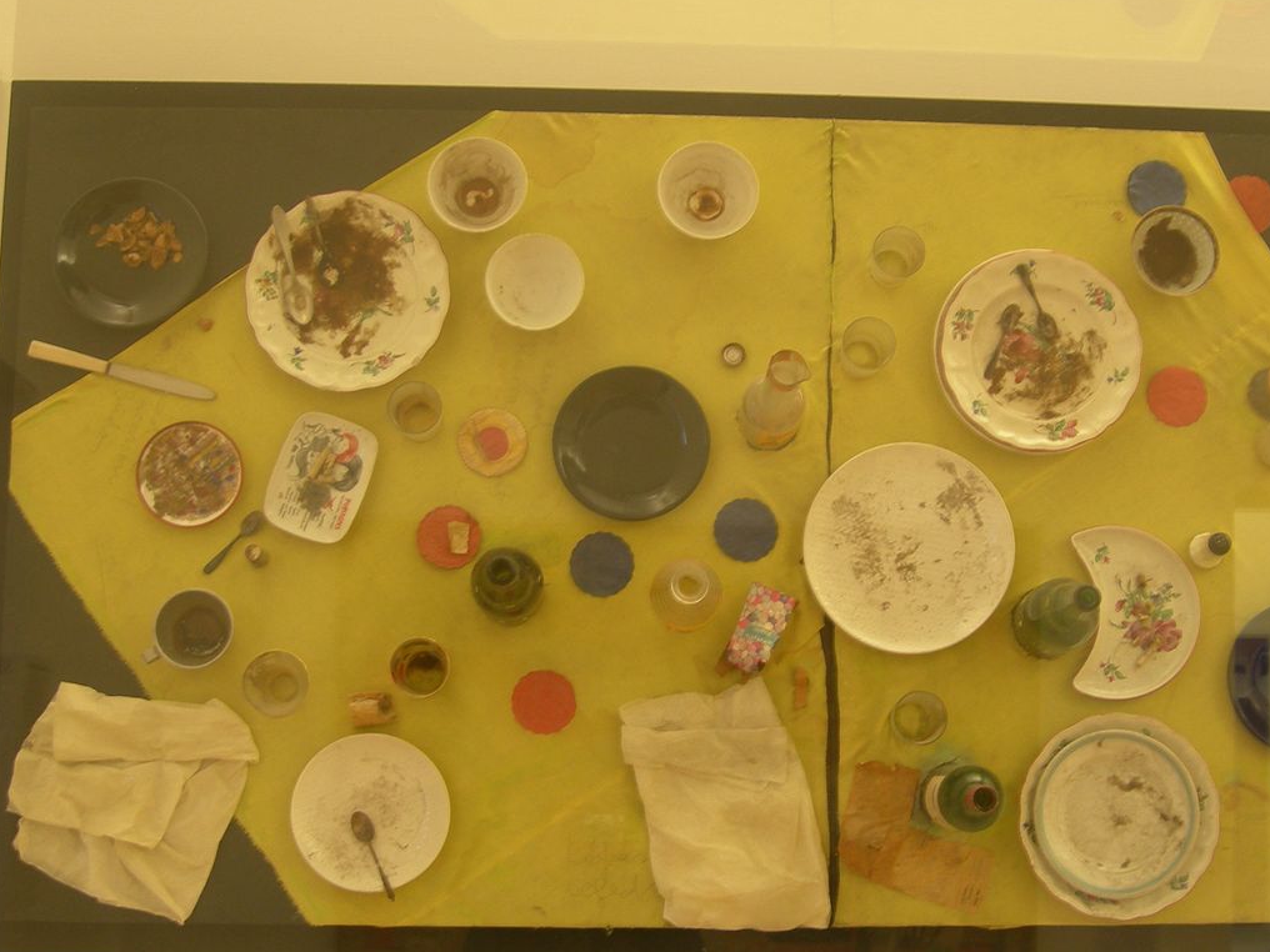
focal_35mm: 62
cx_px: 795
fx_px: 2275
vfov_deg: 23.7
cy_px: 482
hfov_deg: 31.1
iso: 50
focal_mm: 8.5
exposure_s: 1/7.6
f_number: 2.9
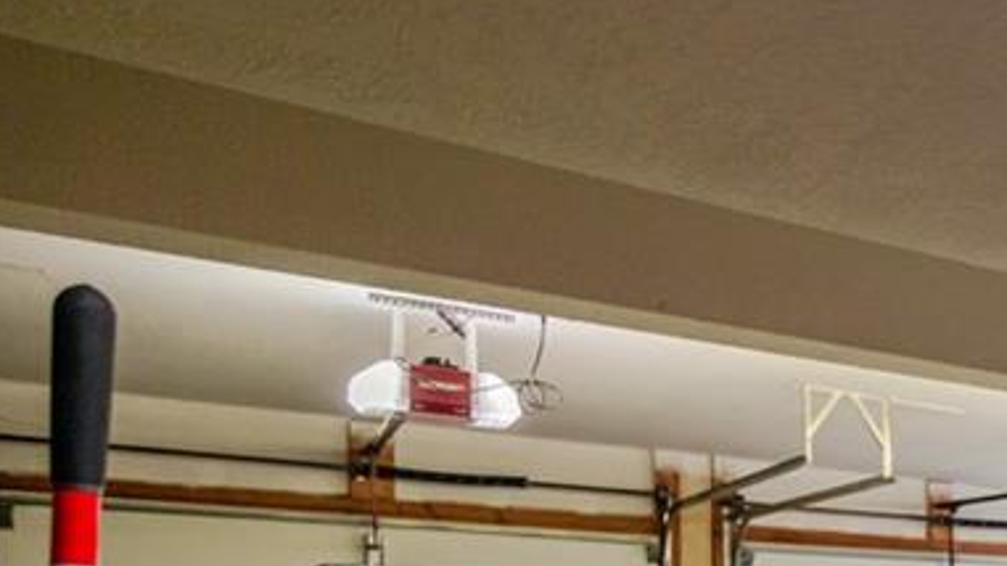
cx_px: 1303
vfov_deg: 24.2
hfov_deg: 33.5
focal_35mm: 45
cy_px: 665
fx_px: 1201
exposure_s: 1/250
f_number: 4
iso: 640
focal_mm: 16
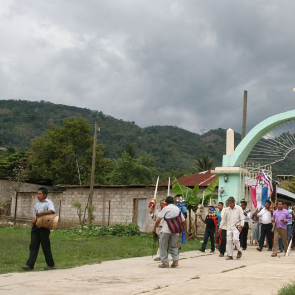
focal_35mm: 38
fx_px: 366
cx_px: 188
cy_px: 156
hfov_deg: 43.5
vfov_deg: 43.8
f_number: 3.1
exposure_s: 1/60
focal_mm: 5
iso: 320
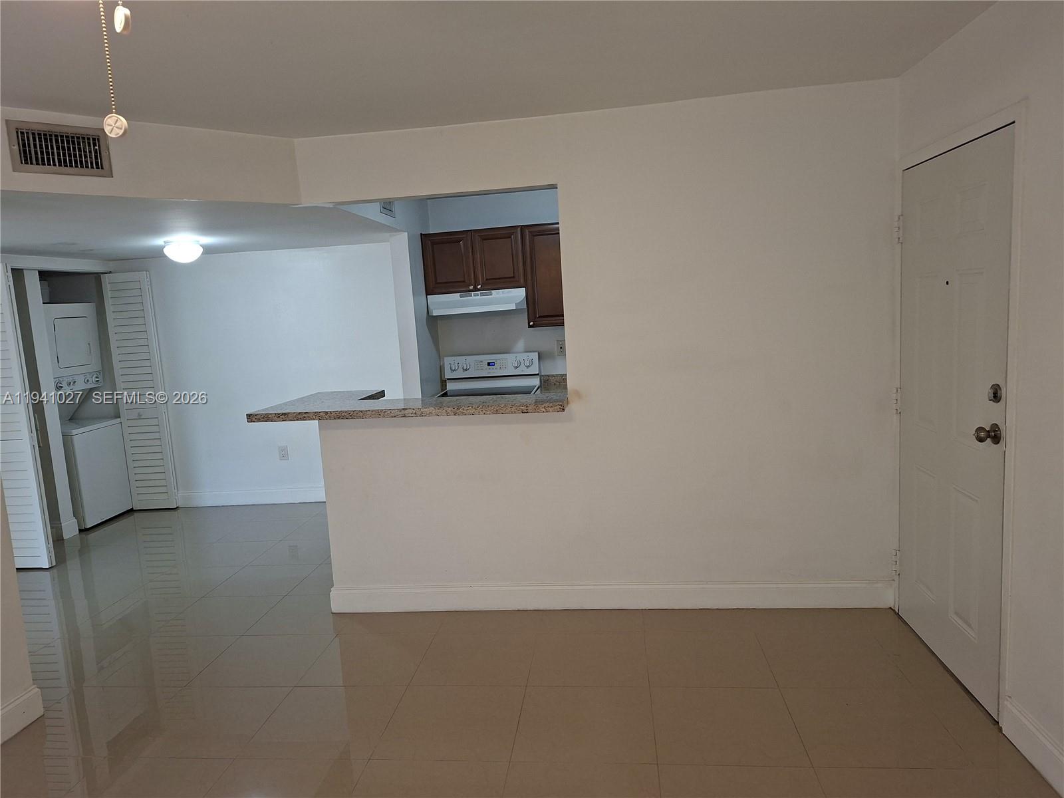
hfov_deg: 73.9
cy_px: 399
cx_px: 532
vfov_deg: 58.9
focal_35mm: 23
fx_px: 707
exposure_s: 1/120
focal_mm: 5.54
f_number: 1.8
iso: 250
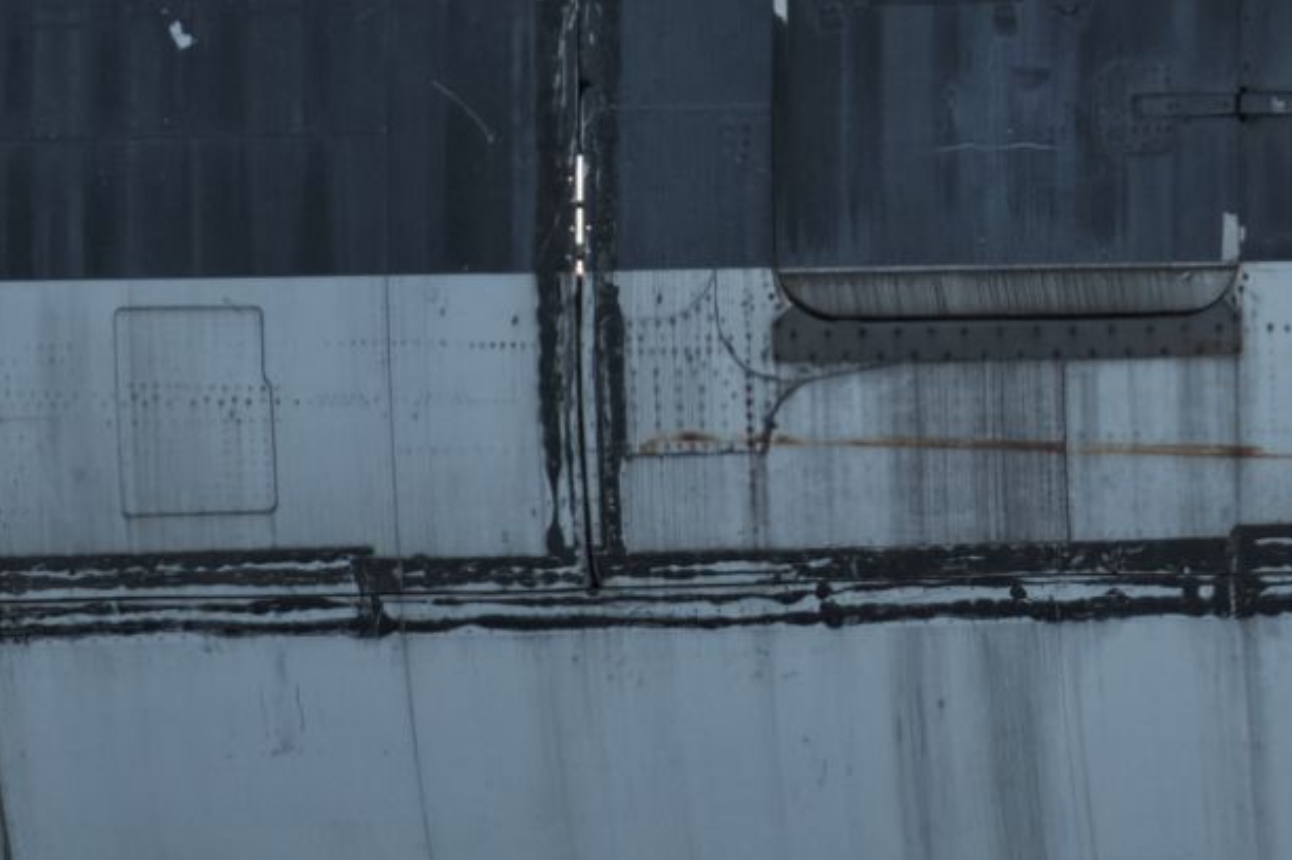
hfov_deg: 4.5
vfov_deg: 3.1
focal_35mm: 445
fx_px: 15961
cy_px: 17
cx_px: 2963
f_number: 4.7
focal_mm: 47.2
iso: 200
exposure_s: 1/640
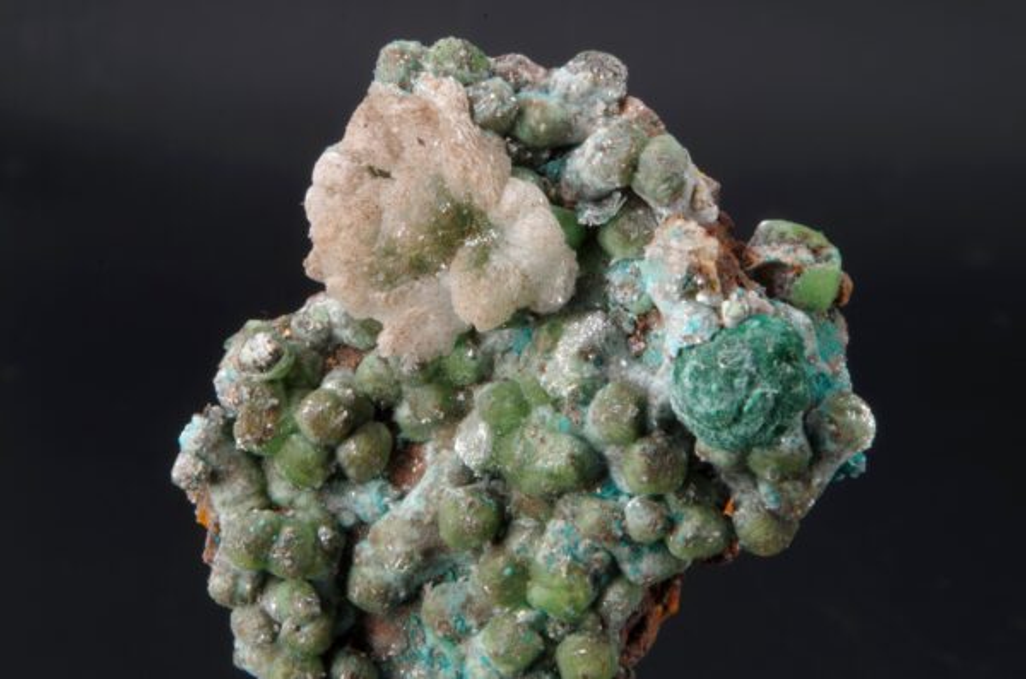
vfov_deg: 18.8
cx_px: 513
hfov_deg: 28.1
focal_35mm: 72
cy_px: 340
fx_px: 2047
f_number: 7.1
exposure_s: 1/1.25
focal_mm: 47.5
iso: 100
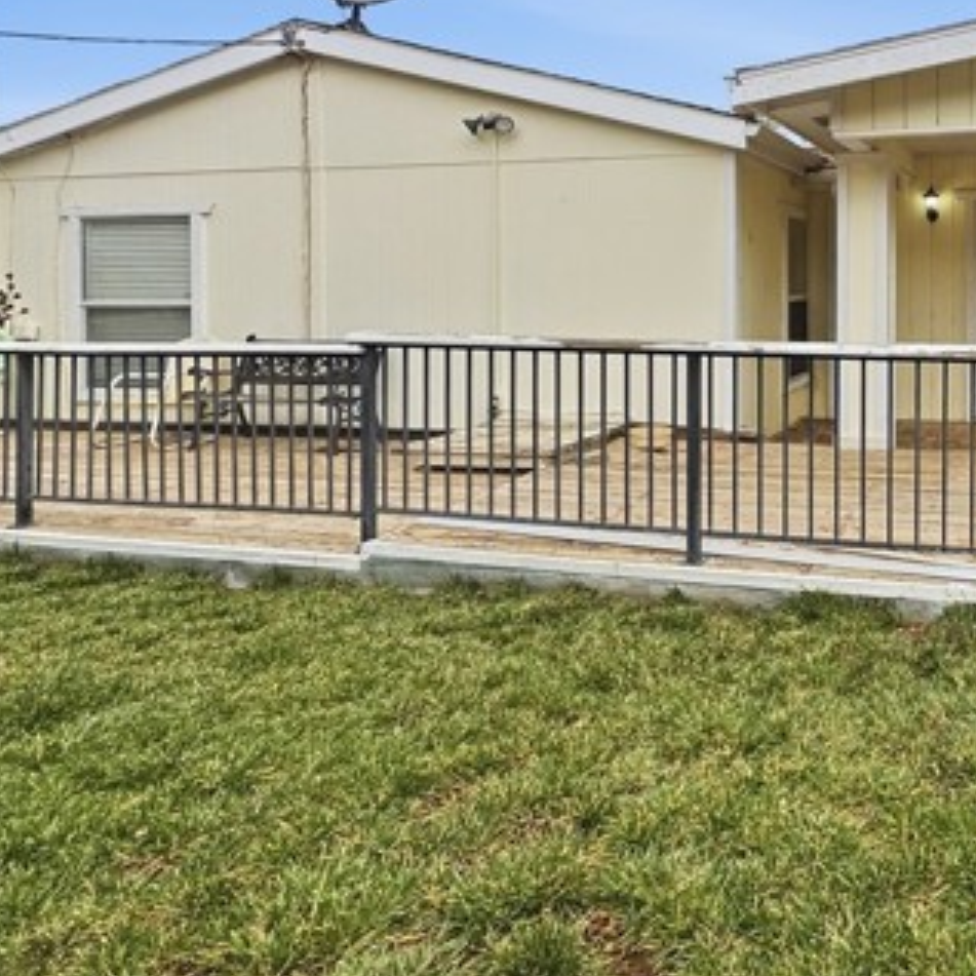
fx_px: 797
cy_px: 351
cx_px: 871
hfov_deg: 55.0
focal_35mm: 25
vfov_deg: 61.8
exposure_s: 1/228
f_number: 2.2
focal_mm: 2.2
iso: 40
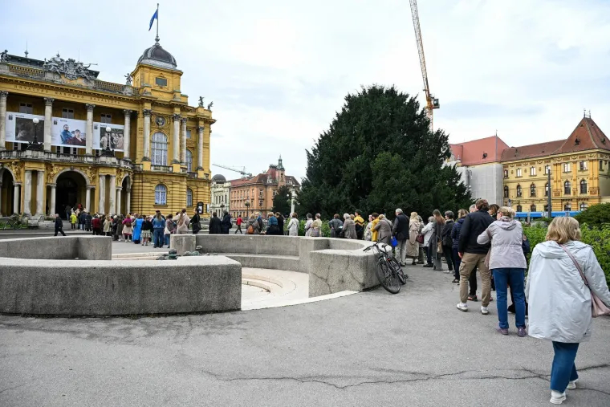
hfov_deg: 73.7
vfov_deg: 53.2
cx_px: 305
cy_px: 204
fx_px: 407
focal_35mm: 24
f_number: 5
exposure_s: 1/500
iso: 400
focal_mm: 24
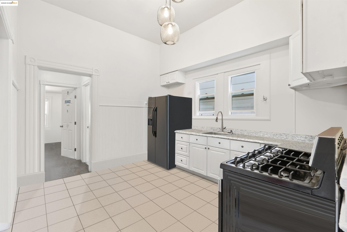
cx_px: 174
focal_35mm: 16
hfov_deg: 96.7
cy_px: 116
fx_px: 154
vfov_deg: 73.8
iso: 500
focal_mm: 16
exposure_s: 1/1.25
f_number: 8
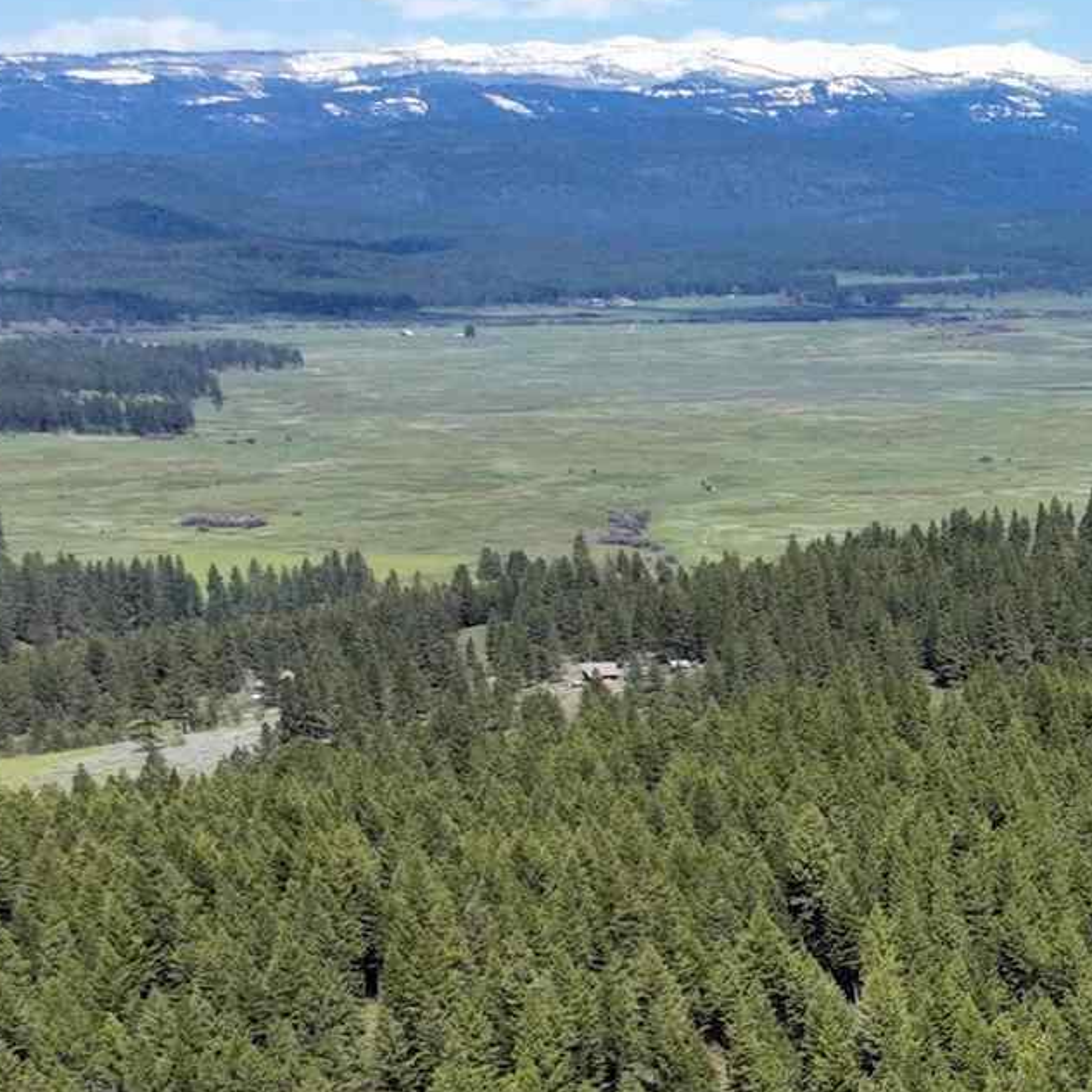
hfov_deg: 12.9
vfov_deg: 16.6
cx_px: 2628
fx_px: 3676
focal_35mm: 103
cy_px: 1077
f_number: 2.8
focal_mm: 12.29
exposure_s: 1/2000
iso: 130
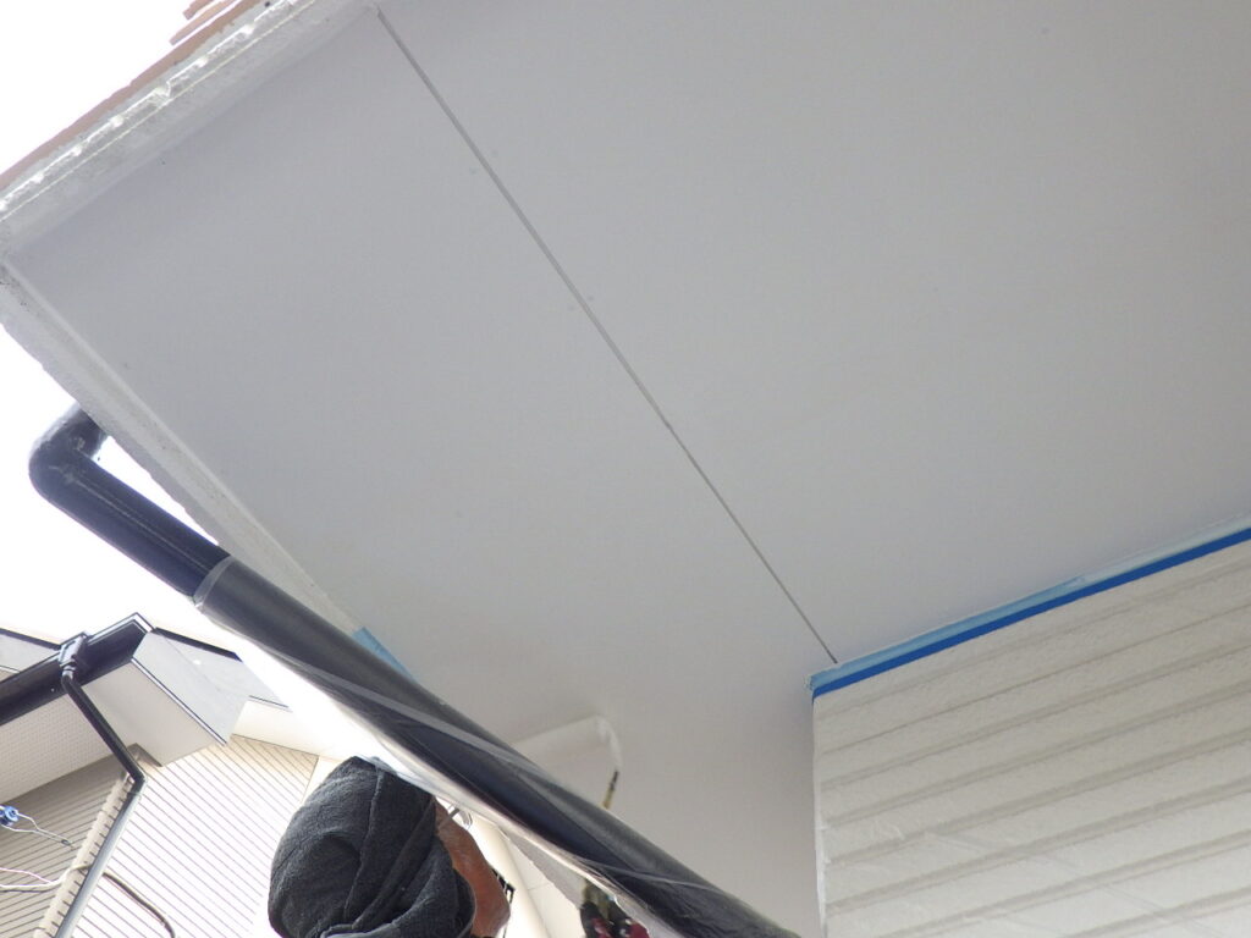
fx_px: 1229
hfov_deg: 54.0
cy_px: 469
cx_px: 626
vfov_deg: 41.8
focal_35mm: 34
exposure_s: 1/60
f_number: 3.8
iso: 160
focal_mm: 6.1
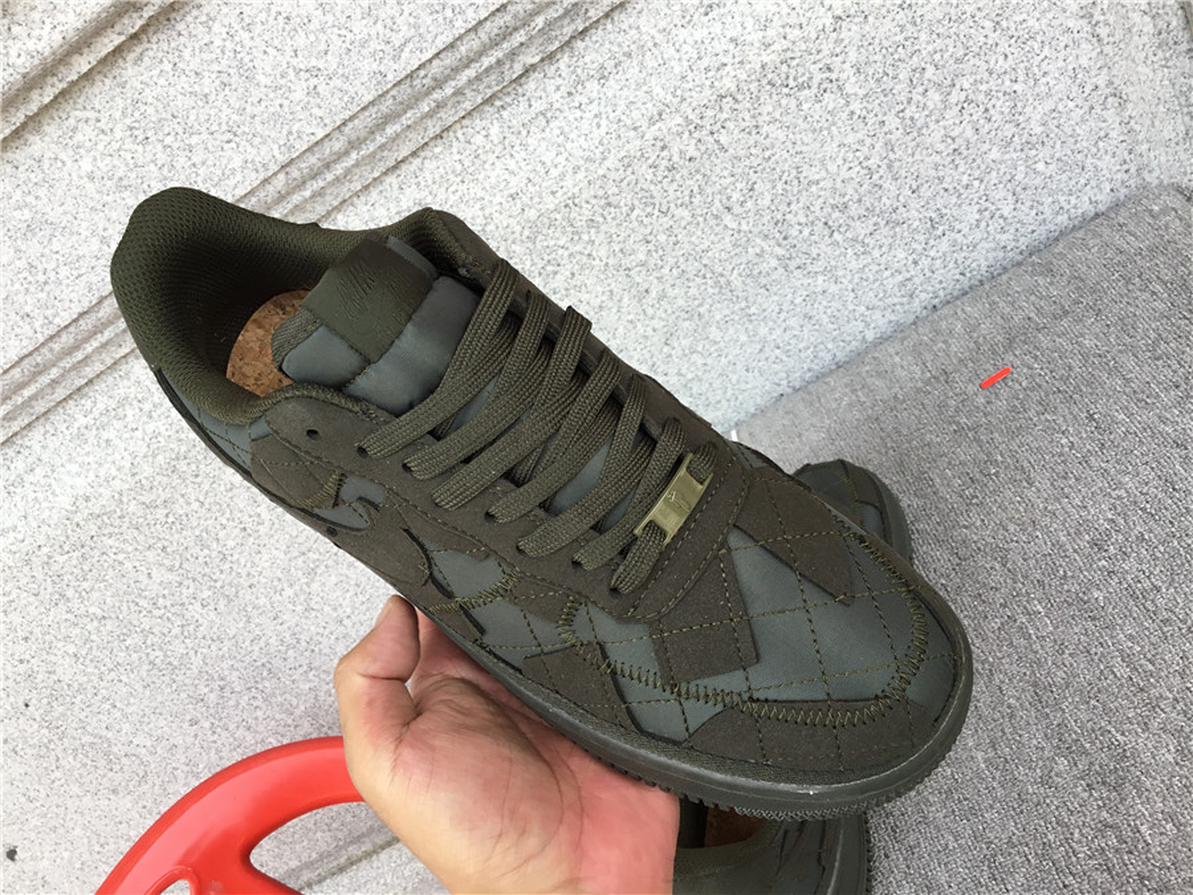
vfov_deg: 45.4
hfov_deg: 58.4
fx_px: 1068
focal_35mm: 31
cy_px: 448
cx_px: 596
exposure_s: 1/178
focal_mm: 3.3
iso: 25
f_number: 2.4
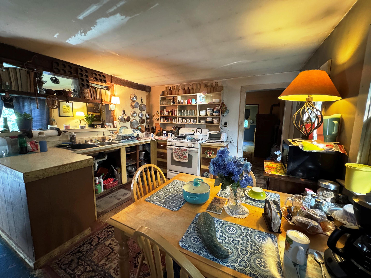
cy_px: 139
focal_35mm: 14
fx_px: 150
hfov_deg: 102.1
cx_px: 186
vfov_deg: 85.7
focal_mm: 2.22
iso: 1000
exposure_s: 1/40
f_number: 2.2
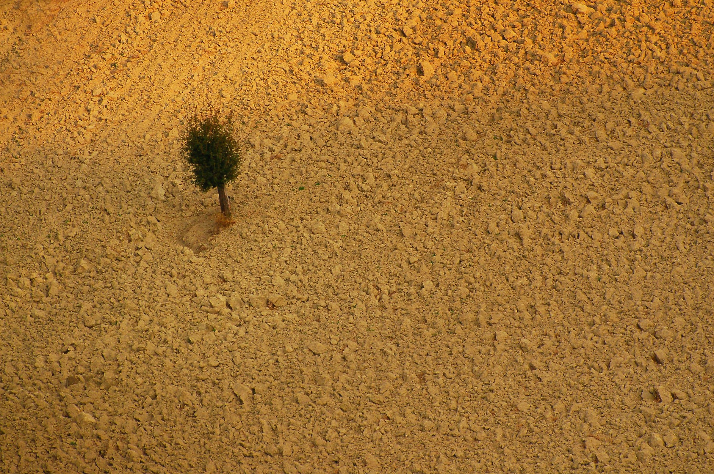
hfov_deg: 4.6
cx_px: 357
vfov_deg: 3.0
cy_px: 237
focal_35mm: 450
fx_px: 8916
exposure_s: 1/320
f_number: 5.6
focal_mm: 300
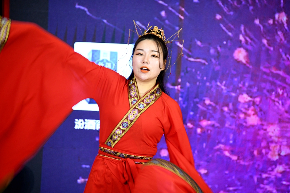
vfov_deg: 6.0
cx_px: 145
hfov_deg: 9.0
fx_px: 1852
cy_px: 96
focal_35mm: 230
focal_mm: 230
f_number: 5.6
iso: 1800
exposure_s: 1/125
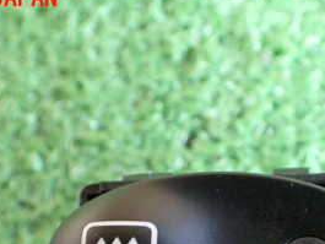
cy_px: 259
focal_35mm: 68
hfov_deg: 28.4
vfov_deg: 20.7
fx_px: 639
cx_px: 202
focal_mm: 5.4
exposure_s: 1/30
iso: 1000
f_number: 2.3
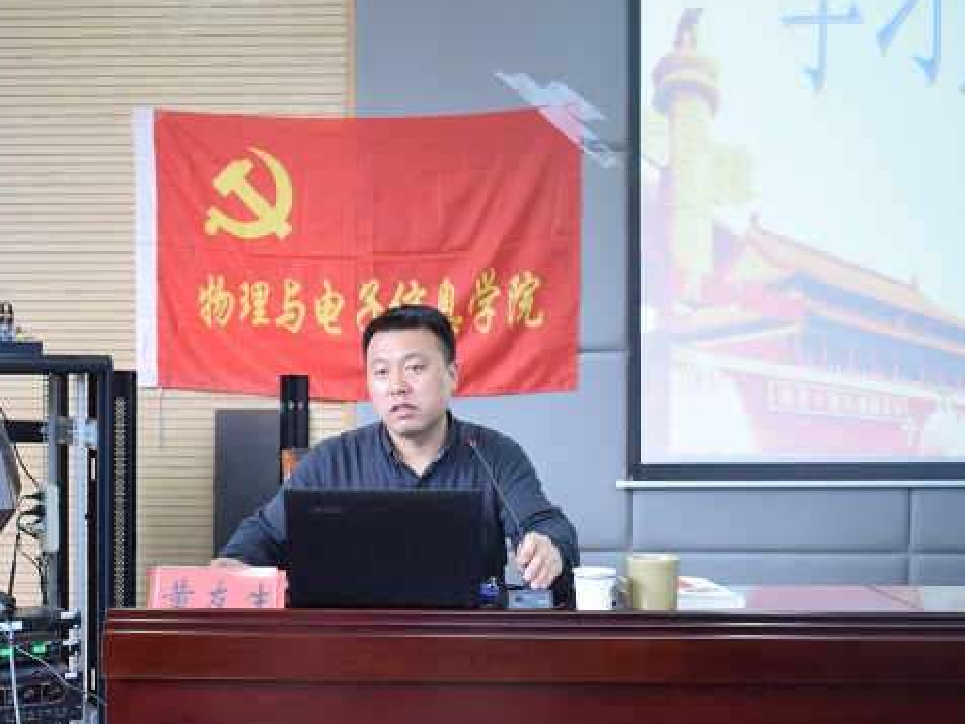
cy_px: 425
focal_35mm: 45
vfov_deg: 32.4
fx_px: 1245
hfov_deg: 42.1
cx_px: 373
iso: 720
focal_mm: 23
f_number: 3.8
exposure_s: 1/40
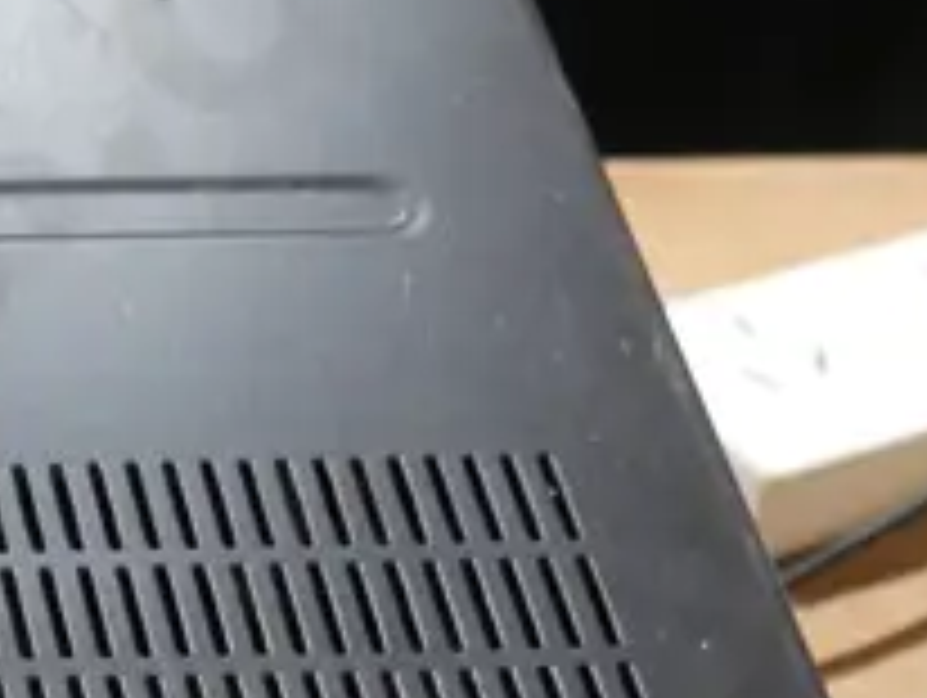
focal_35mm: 149
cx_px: -932
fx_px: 3995
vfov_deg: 9.8
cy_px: 867
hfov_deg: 11.8
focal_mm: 15
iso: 640
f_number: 3.6
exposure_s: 1/60
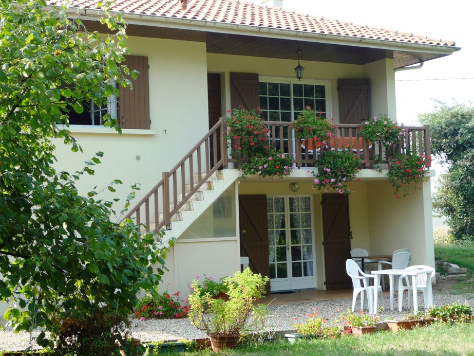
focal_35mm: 61
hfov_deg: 31.7
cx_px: 222
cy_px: 175
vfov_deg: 24.0
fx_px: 835
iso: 100
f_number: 4.3
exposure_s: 1/125
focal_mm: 9.3
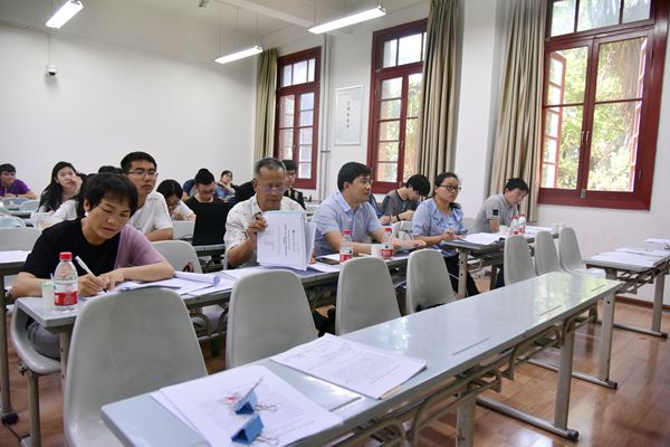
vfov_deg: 53.1
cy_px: 224
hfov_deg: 73.7
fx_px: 447
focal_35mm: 24
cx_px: 335
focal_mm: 24
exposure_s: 1/400
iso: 2500
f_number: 4
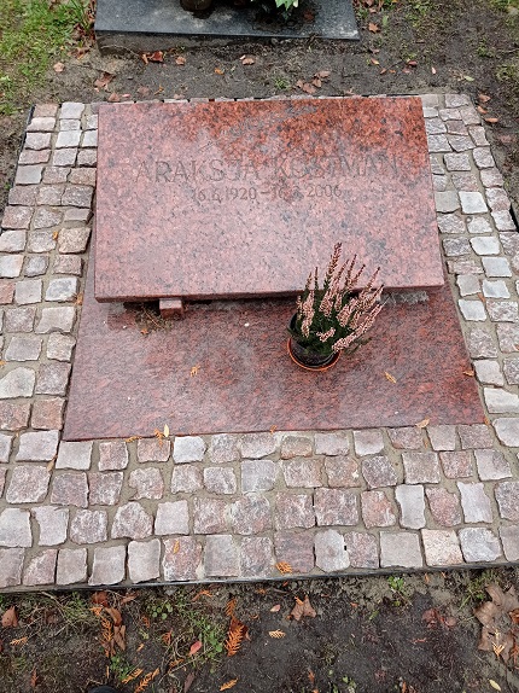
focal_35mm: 28
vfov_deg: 63.5
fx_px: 560
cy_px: 346
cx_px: 260
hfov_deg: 49.7
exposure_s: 1/248
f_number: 1.79
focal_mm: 4.74
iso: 104
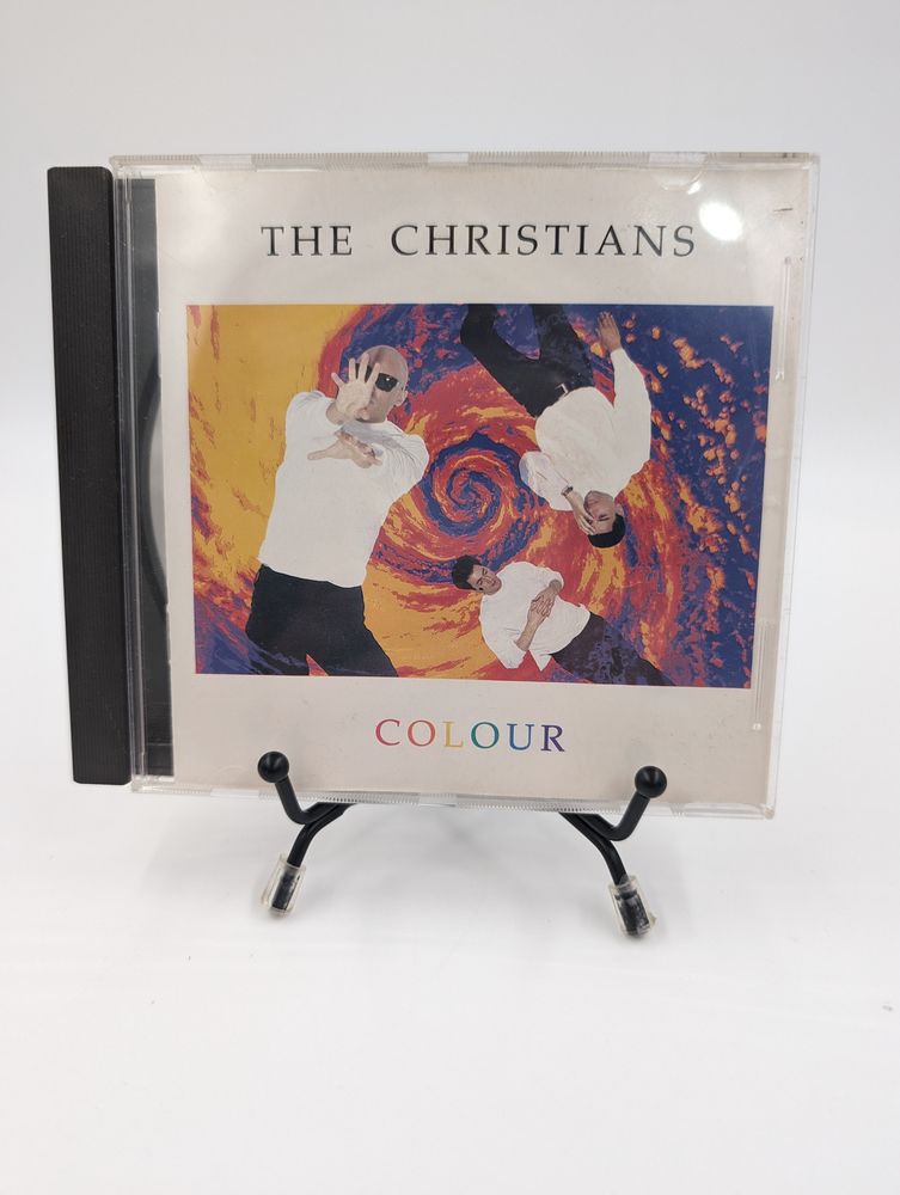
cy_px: 598
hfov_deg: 56.9
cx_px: 450
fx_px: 830
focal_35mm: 24
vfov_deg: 71.5
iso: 103
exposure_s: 1/75.8
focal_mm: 6.9
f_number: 1.68
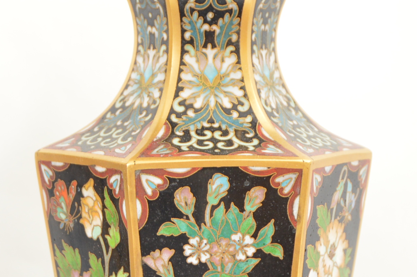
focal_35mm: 167
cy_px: 166
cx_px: 86
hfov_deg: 12.3
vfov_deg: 8.2
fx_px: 1933
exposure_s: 1/125
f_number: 5
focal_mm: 38
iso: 200
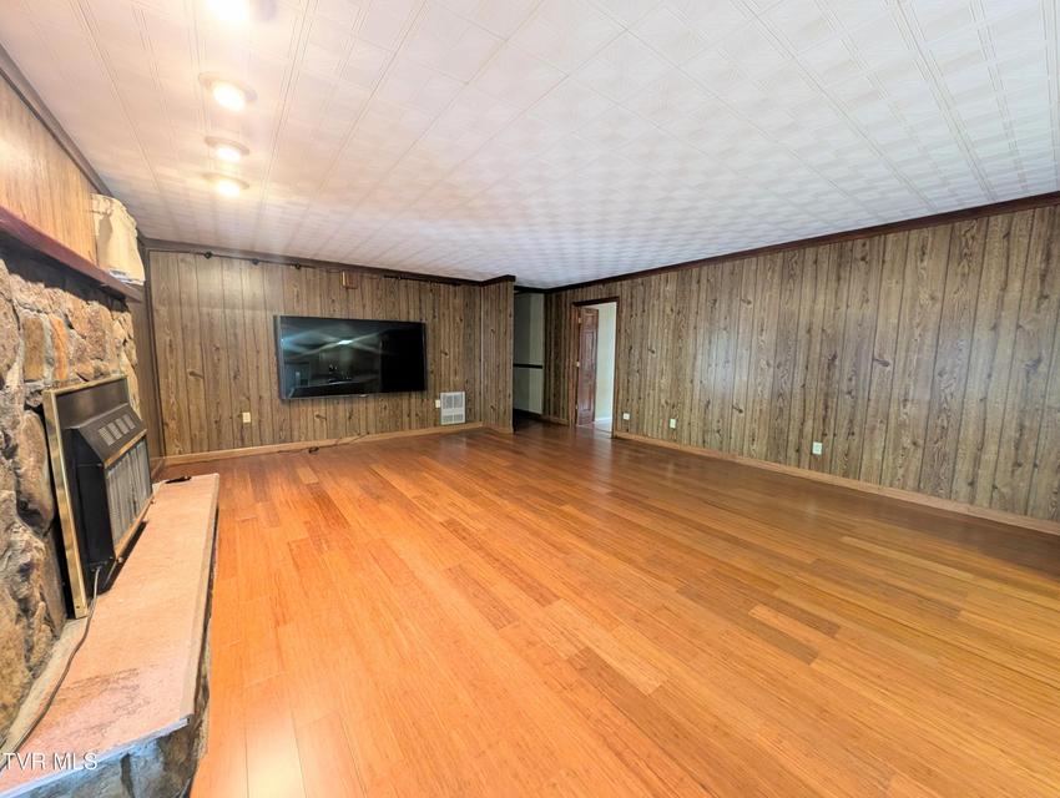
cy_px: 399
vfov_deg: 94.6
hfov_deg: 110.5
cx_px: 530
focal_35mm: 12
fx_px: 368
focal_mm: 2.23
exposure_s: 1/24
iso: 306
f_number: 1.95
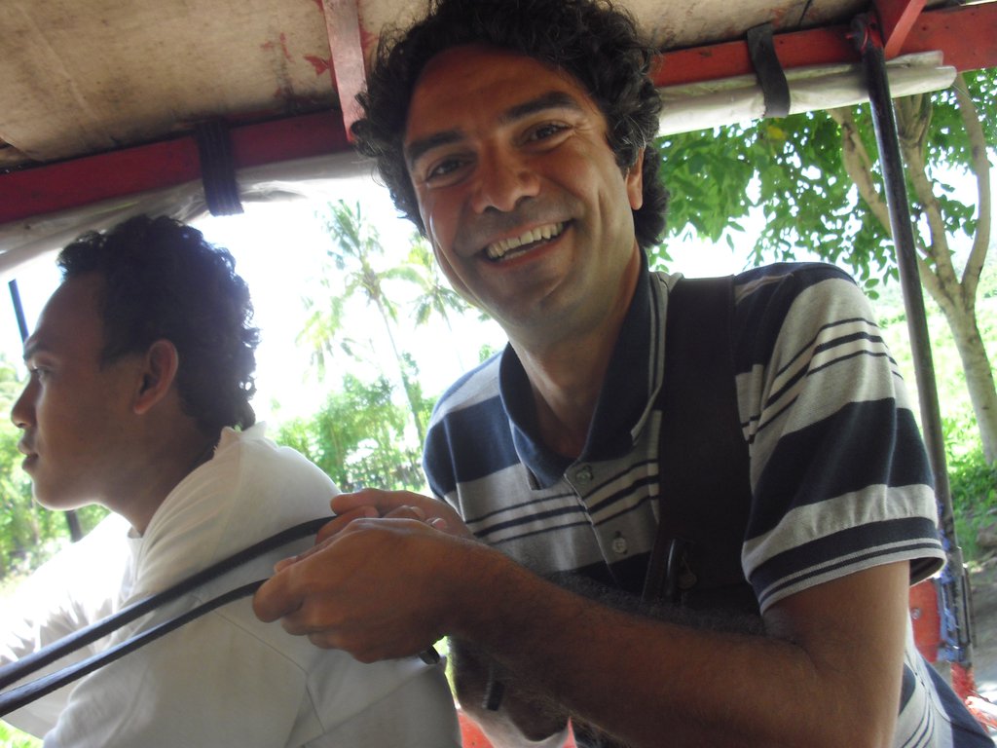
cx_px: 498
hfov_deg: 49.0
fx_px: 1094
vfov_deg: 37.7
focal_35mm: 38
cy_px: 374
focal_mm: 6.2
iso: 100
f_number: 2.8
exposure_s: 1/160
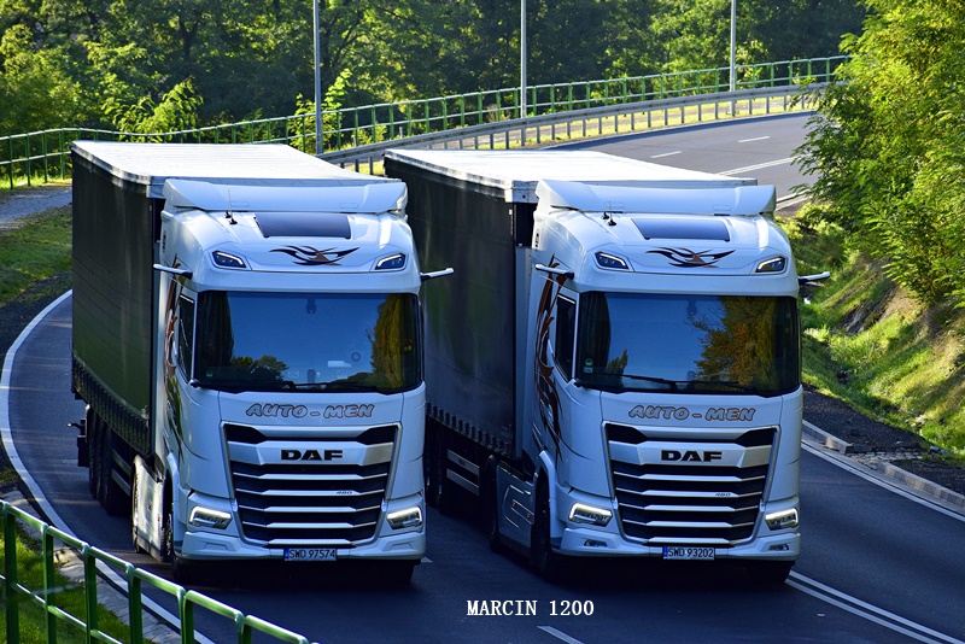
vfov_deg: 5.1
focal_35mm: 270
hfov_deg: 7.6
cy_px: 322
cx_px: 482
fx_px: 7240
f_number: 8
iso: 800
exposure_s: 1/800
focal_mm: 180
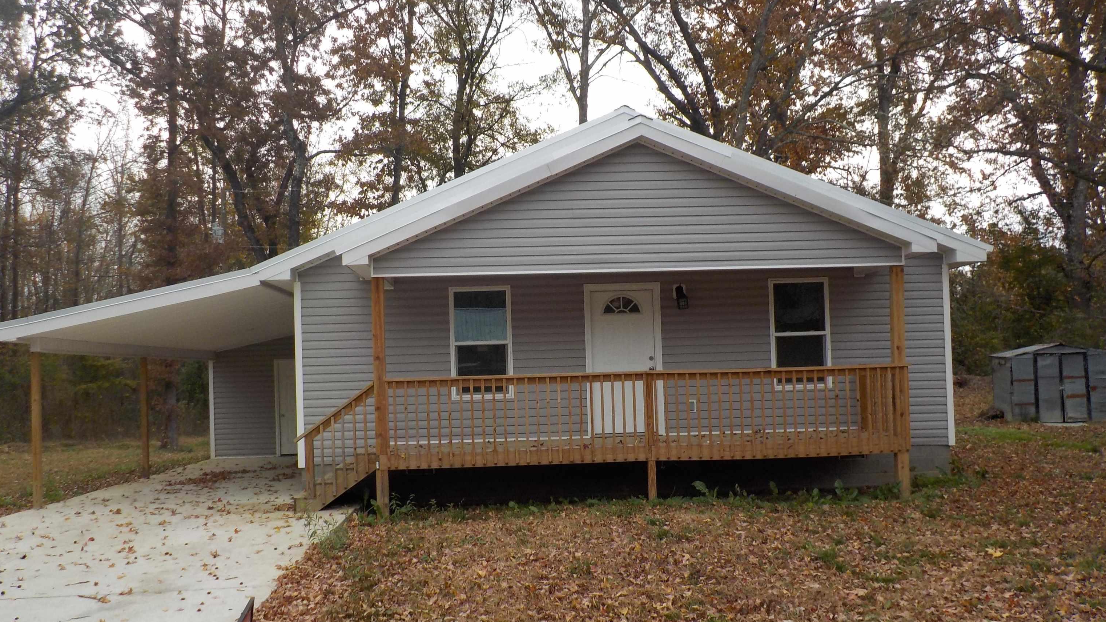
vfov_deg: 35.6
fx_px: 968
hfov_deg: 59.5
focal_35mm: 33
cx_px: 550
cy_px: 339
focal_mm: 4.1
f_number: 3.3
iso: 125
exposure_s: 1/200
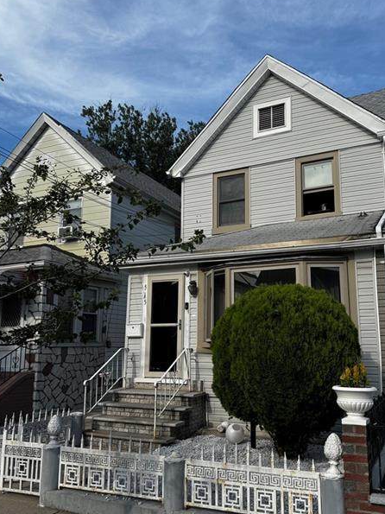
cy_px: 265
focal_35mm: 31
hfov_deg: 45.3
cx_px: 223
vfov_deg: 58.3
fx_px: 460
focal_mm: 6.76
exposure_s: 1/3413
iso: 80
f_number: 1.78
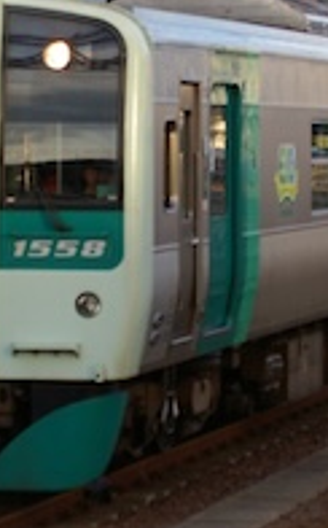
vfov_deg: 10.0
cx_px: 172
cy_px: 211
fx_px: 3020
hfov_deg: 6.2
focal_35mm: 211
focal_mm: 45
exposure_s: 1/350
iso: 400
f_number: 4.5
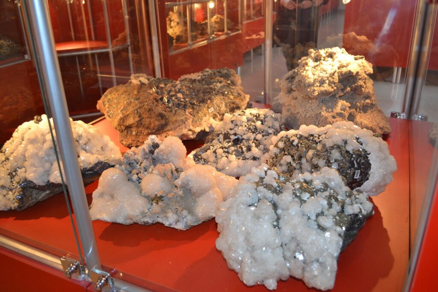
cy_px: 146
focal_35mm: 30
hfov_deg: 61.9
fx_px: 365
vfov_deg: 43.6
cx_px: 219
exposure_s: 1/60
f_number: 3.8
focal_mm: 20
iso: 1000
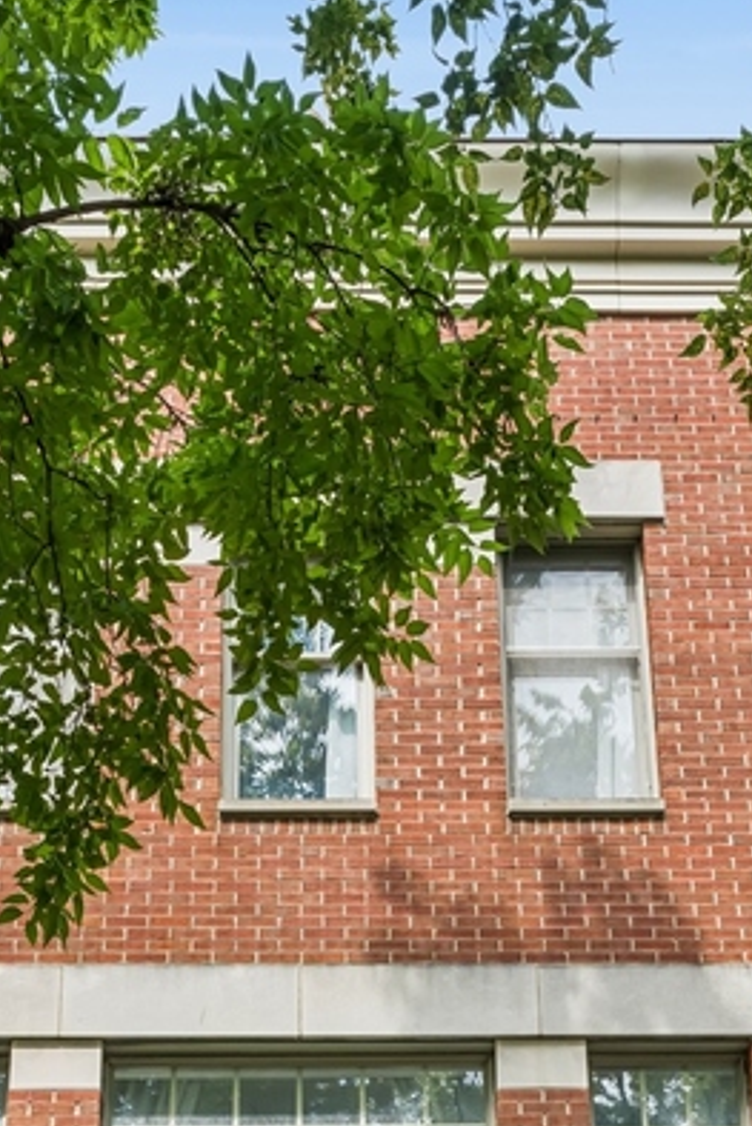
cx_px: 352
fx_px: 1972
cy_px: 1480
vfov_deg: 26.7
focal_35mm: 63
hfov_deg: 21.6
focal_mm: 23
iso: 200
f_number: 8
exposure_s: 1/80
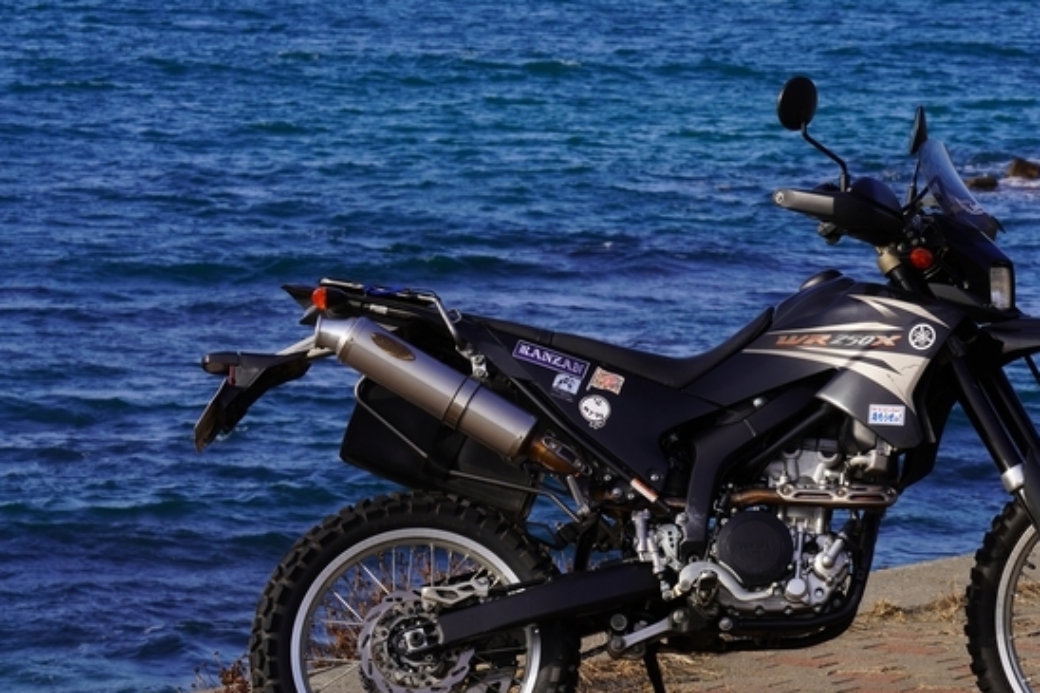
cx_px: 719
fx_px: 4765
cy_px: 386
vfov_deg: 8.3
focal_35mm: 165
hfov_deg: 12.4
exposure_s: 1/50
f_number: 16
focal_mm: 113
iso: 100
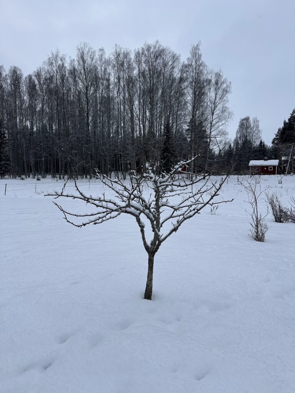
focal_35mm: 24
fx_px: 273
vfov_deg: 71.6
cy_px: 196
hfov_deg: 56.8
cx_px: 148
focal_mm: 6.86
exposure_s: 1/2252
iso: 80
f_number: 1.78
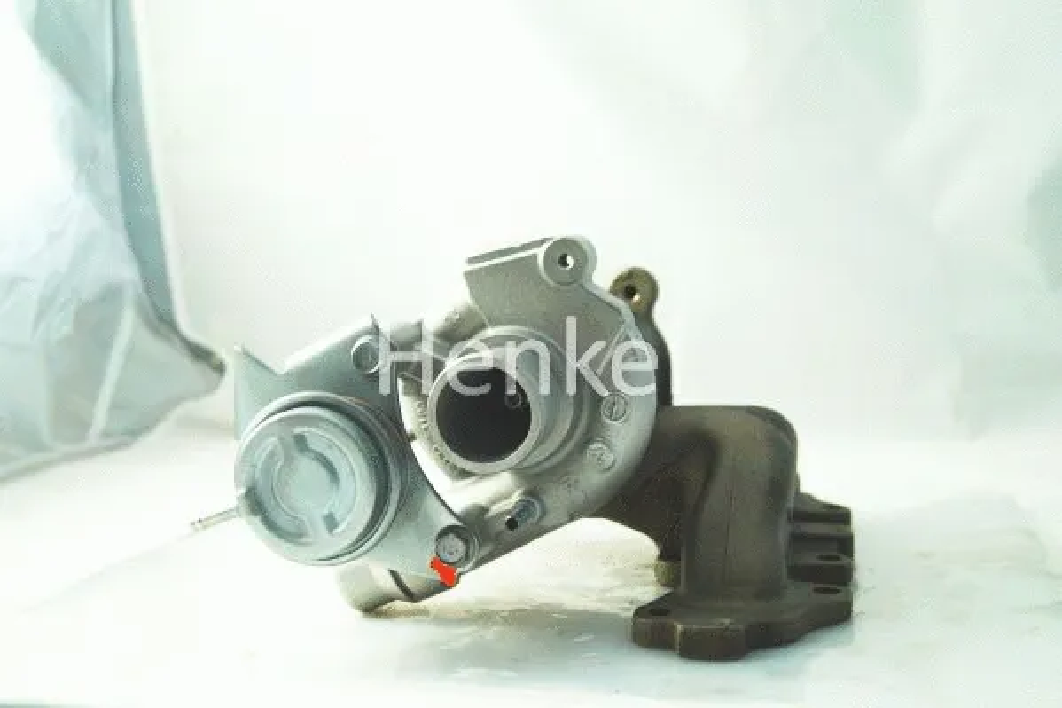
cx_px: 531
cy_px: 354
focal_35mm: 45
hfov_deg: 43.6
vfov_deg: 29.8
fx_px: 1327
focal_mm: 30
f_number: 4.5
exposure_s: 1/160
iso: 320
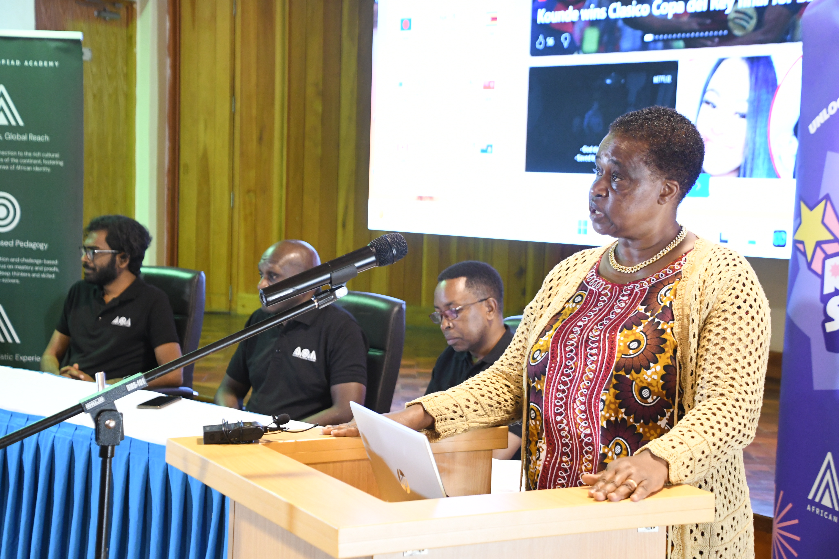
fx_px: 1561
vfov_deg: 20.3
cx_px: 423
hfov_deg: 30.1
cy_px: 282
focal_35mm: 67
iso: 2500
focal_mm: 44
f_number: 5
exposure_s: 1/80
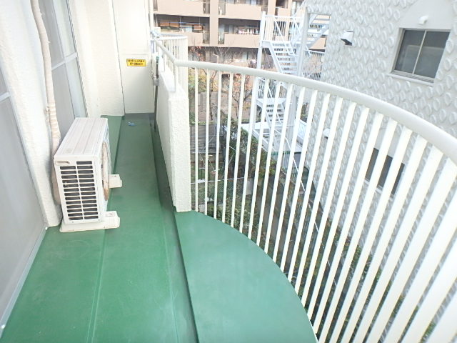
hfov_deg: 79.0
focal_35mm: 21
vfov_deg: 63.4
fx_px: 277
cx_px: 228
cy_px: 172
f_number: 3.5
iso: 200
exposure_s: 1/60
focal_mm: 3.7
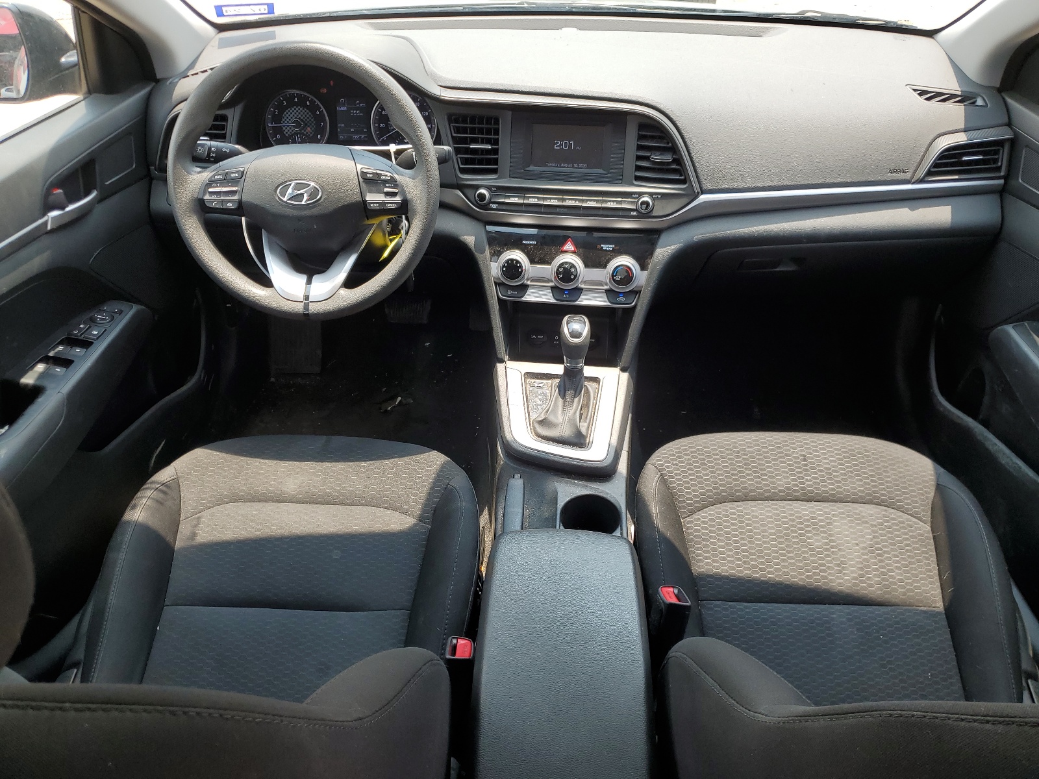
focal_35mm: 26
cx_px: 520
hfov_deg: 67.3
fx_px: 780
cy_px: 390
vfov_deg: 53.1
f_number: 1.5
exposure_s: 1/400
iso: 50
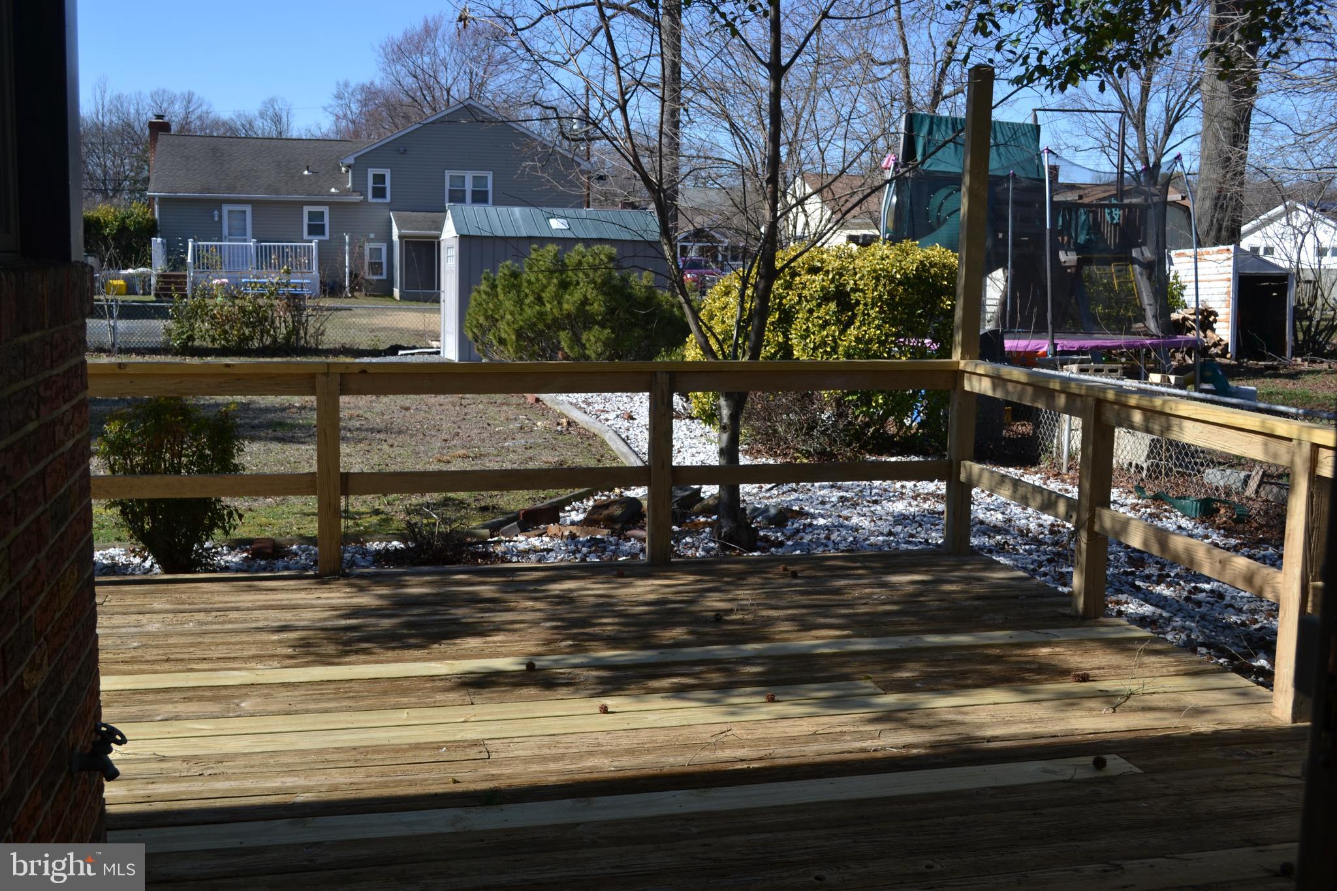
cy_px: 446
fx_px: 1337
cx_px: 668
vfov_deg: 36.9
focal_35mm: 36
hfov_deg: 53.1
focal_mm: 24
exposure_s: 1/200
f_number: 7.1
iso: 100
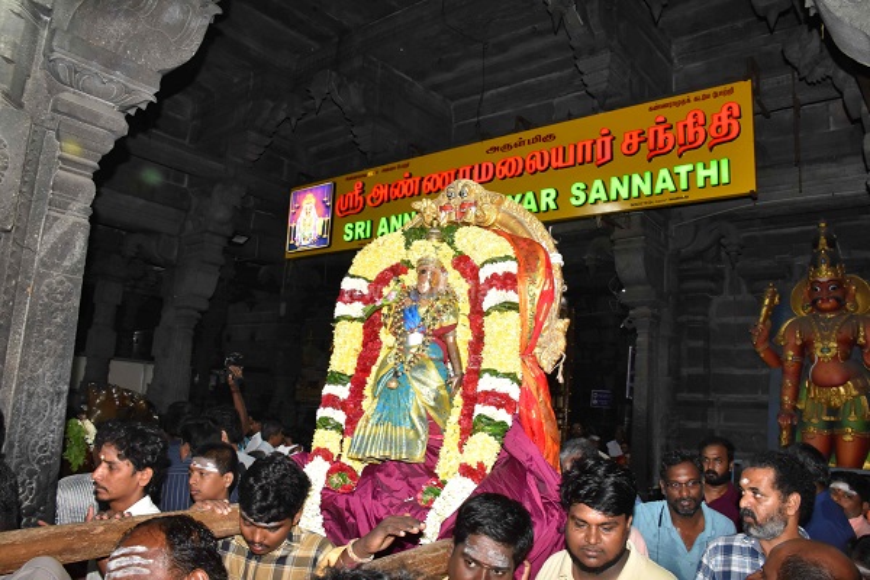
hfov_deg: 67.4
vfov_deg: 47.9
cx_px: 435
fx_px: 652
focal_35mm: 27
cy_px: 290
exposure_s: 1/100
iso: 1600
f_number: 9
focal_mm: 18
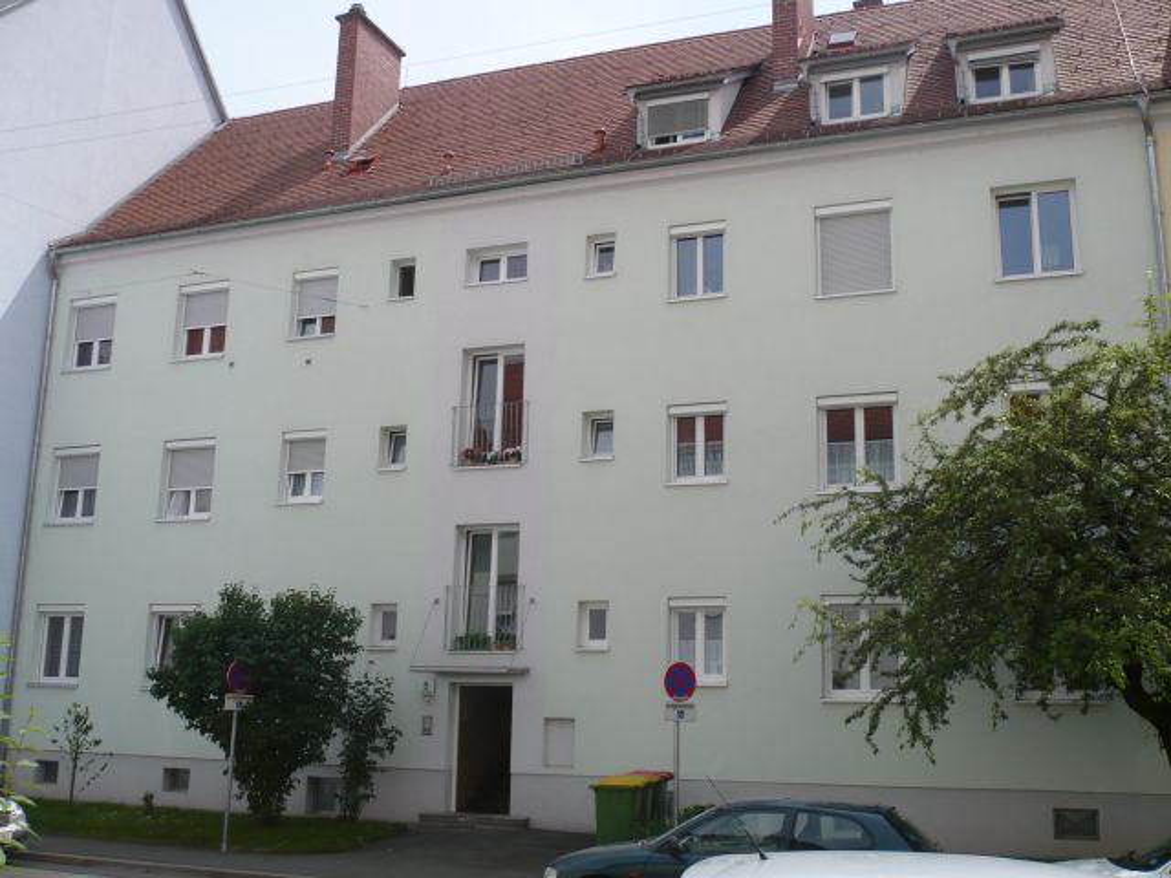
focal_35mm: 35
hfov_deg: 52.6
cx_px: 586
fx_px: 1184
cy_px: 439
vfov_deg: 40.7
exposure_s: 1/200
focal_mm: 5.8
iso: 100
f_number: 8
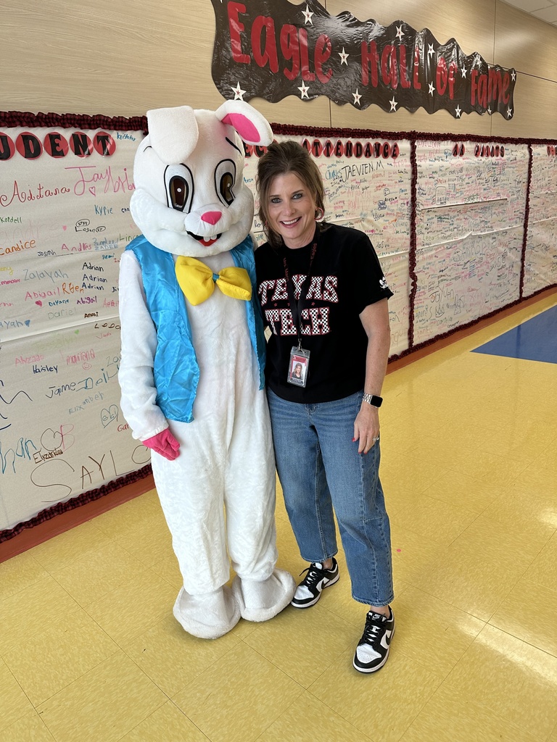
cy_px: 371
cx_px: 278
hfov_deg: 56.8
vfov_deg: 71.6
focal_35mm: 24
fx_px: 515
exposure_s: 1/120
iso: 100
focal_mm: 6.86
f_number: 1.78
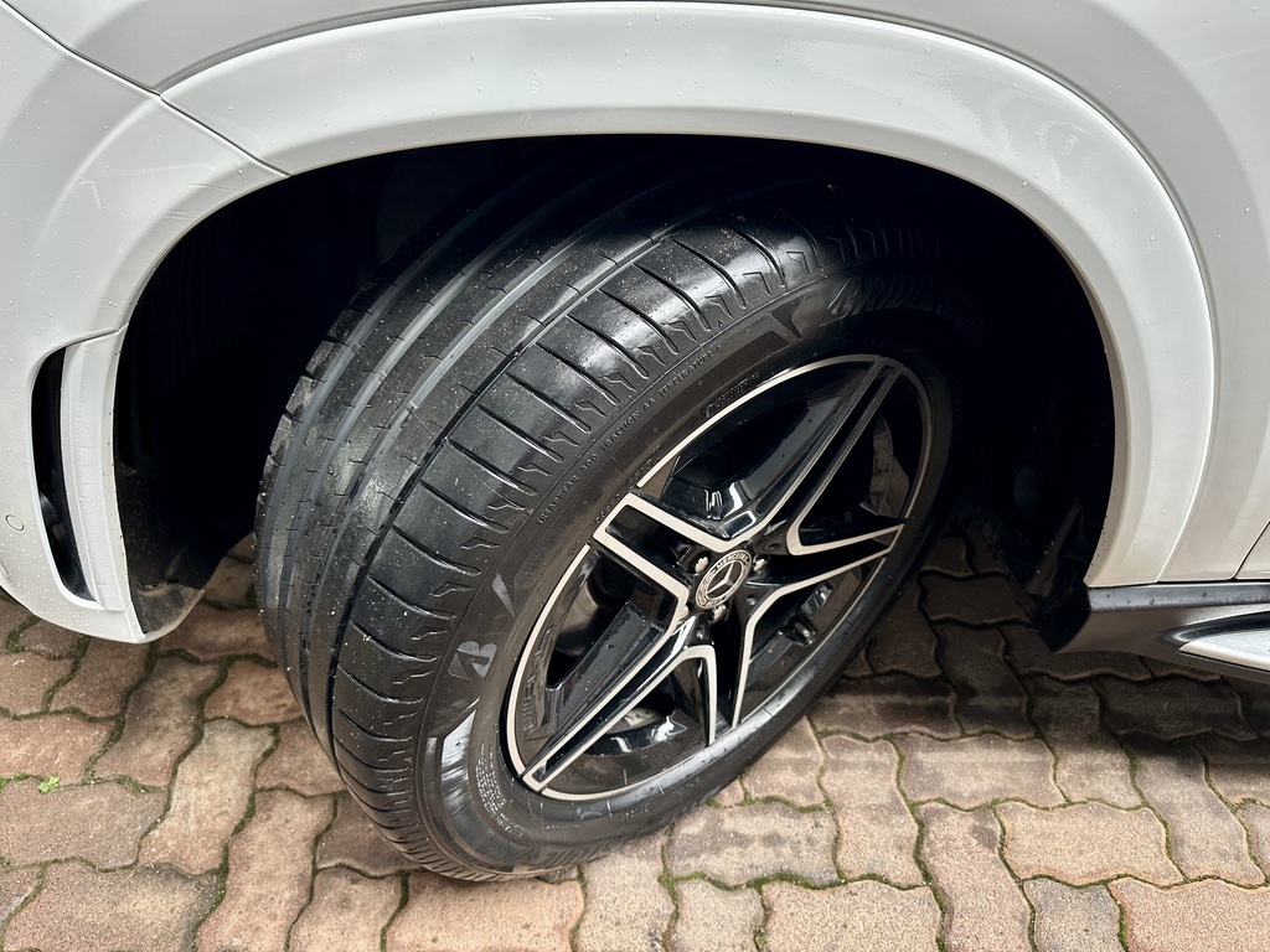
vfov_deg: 56.8
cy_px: 476
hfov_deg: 71.6
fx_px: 881
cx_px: 635
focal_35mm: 24
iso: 125
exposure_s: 1/290
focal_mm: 6.86
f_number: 1.78
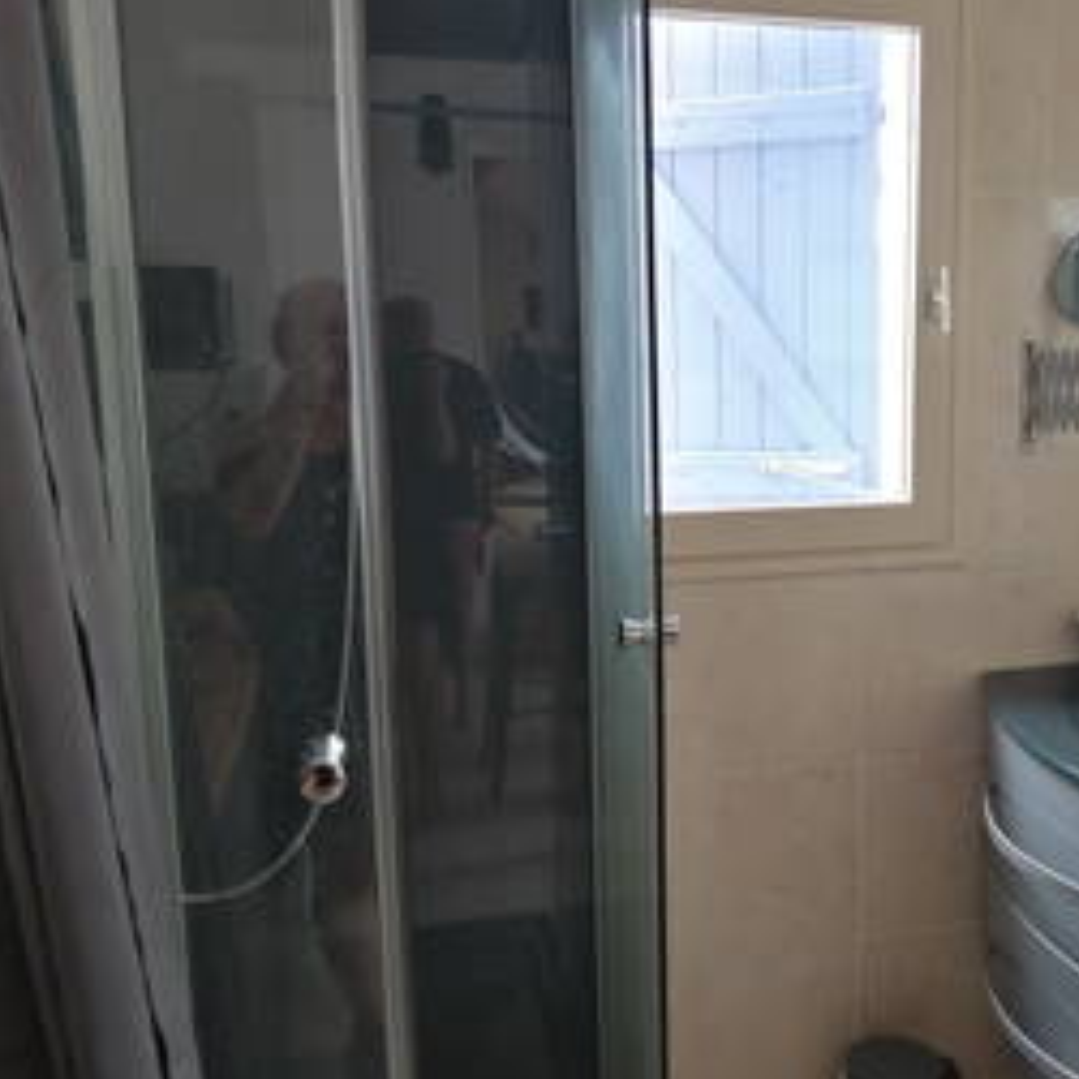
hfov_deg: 48.8
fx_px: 1164
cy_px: 537
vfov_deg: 49.7
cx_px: 731
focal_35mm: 33
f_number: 1.8
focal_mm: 3.64
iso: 125
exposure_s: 1/30
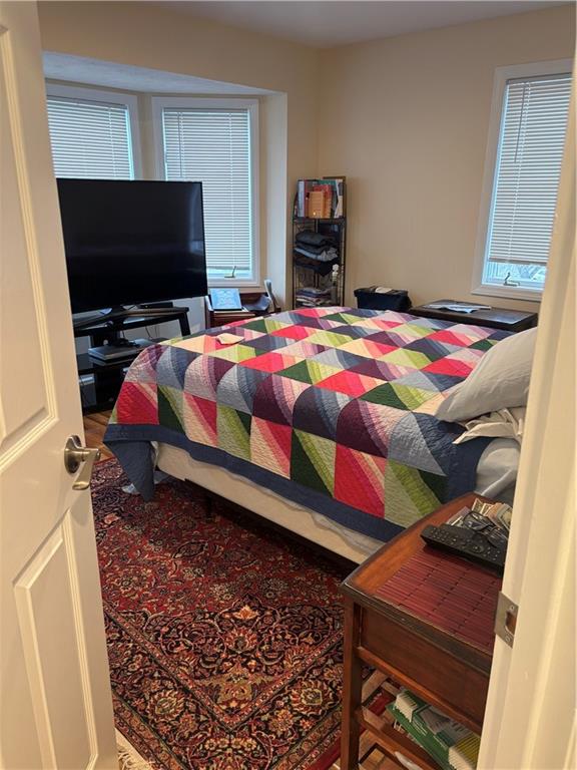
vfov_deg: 67.3
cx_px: 288
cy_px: 385
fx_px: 578
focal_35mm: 26
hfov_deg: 53.1
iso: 200
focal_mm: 5.96
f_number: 1.6
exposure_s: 1/60
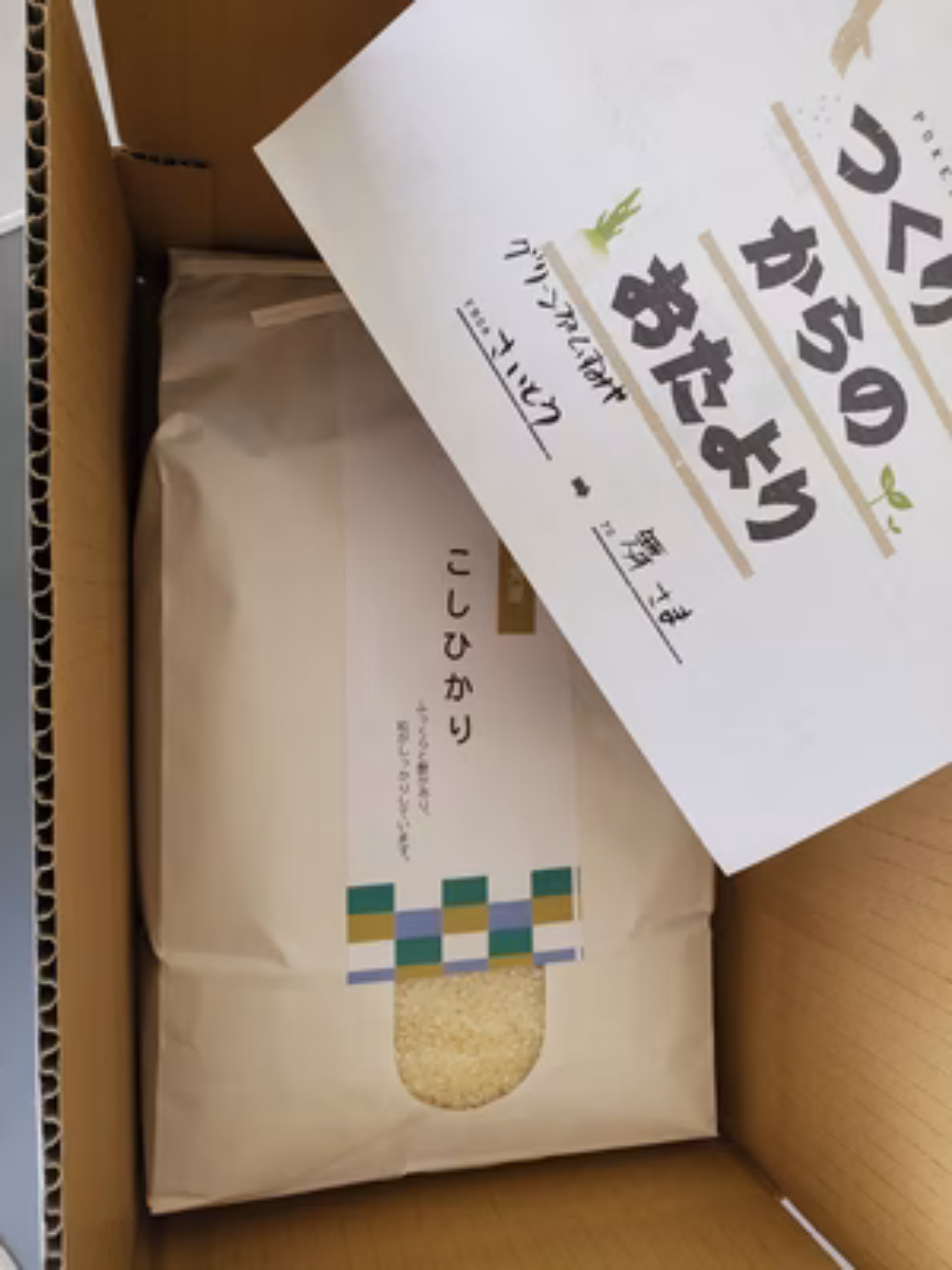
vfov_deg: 67.3
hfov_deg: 53.1
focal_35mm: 26
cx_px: 476
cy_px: 635
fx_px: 953
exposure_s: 1/100
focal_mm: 4.3
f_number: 2.4
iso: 125
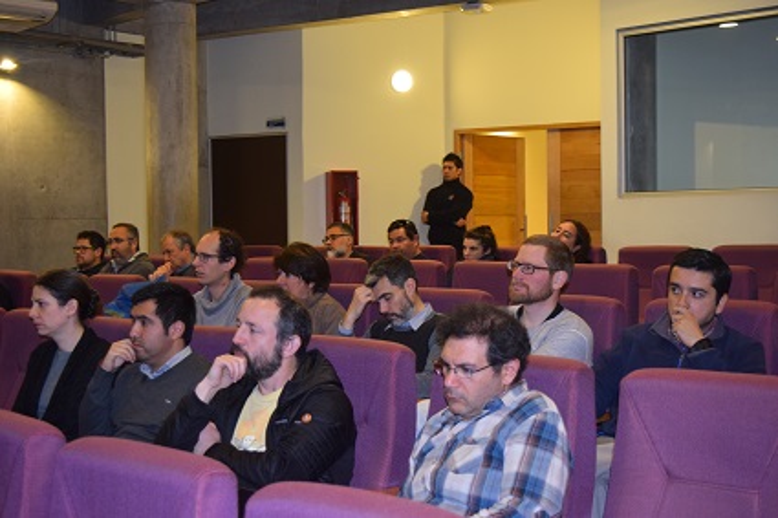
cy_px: 259
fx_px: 1102
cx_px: 389
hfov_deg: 38.9
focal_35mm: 51
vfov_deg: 26.5
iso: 800
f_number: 4.5
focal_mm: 34
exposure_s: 1/80
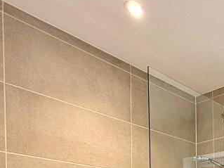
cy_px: 231
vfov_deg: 26.2
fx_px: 291
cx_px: 258
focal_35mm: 45
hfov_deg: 34.9
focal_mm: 2.22
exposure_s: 1/100
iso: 100
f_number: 2.2
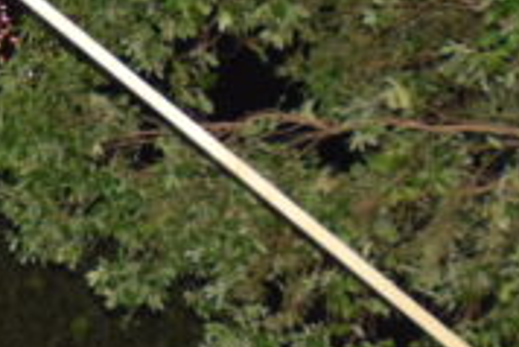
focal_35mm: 155
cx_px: -163
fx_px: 2236
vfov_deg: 8.9
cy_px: 125
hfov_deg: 12.8
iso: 2500
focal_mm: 18
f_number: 3.5
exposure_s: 1/60
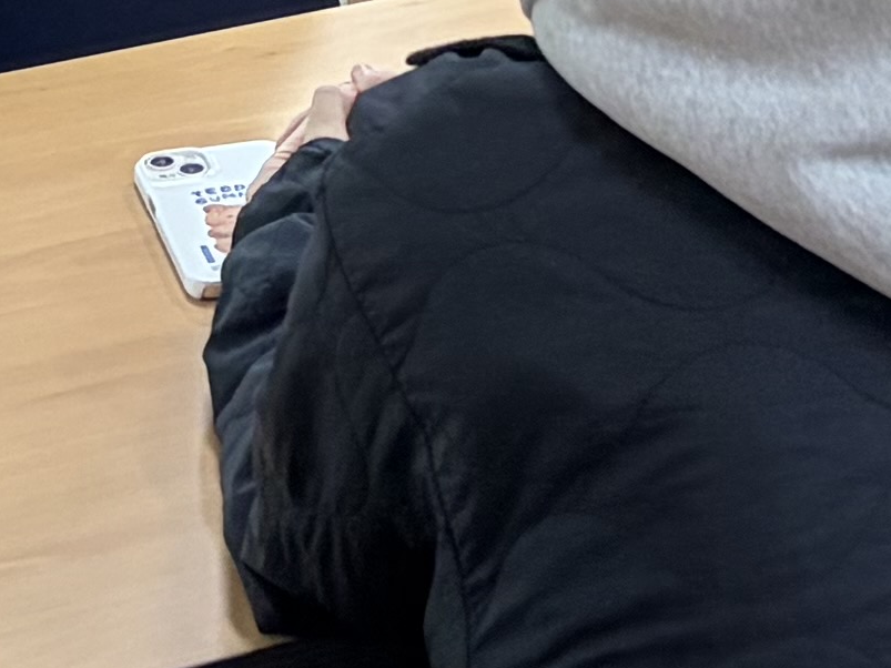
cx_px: 593
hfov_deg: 10.7
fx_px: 4761
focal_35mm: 185
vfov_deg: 7.0
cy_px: -1529
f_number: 1.6
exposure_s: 1/140
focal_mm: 5.96
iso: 125
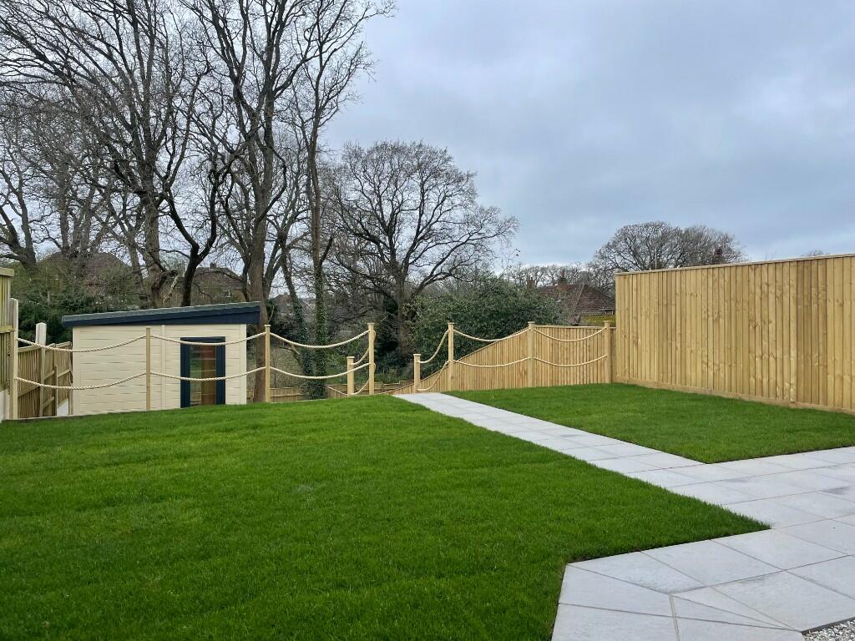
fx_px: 642
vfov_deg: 53.1
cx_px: 428
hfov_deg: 67.3
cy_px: 320
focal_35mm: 26
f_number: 1.6
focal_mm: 4.2
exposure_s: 1/1742
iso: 32
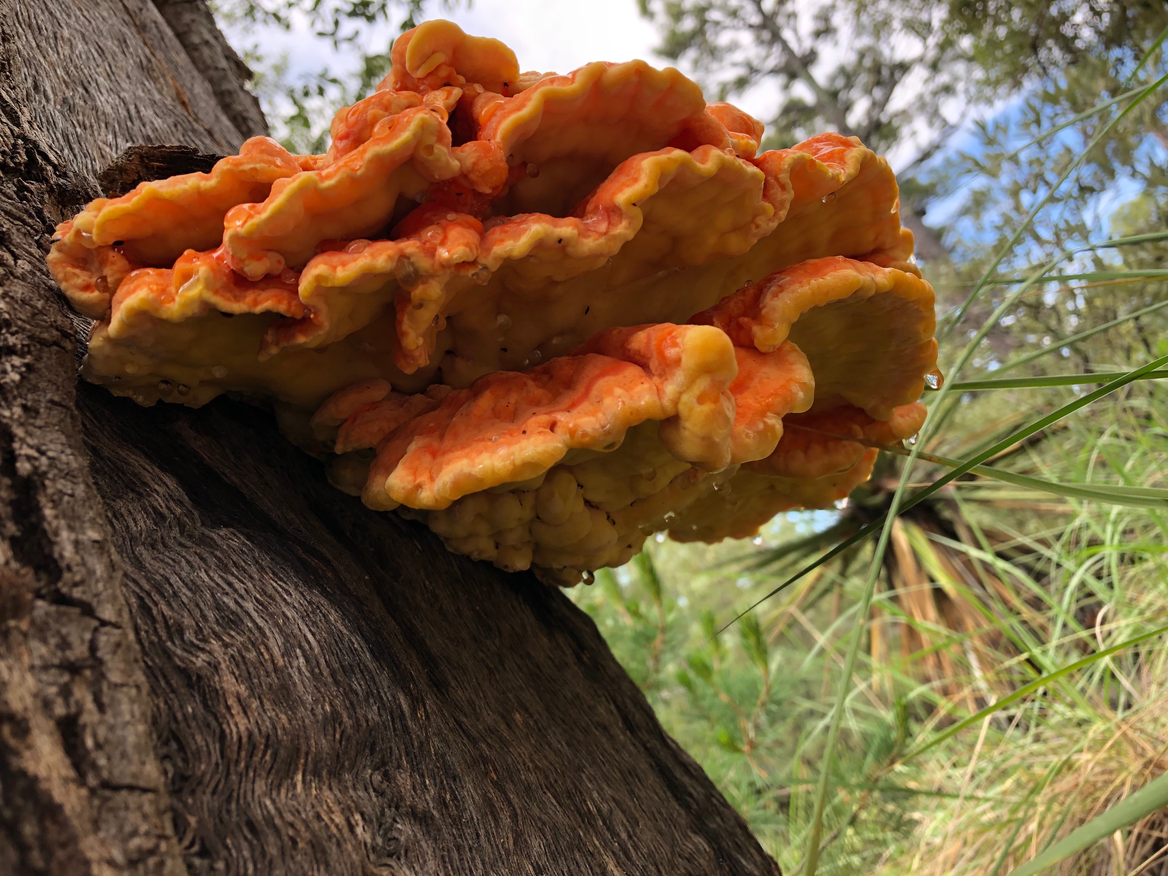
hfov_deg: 63.4
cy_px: 438
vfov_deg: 49.7
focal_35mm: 28
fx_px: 945
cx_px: 584
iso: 20
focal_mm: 3.99
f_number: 1.8
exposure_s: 1/310
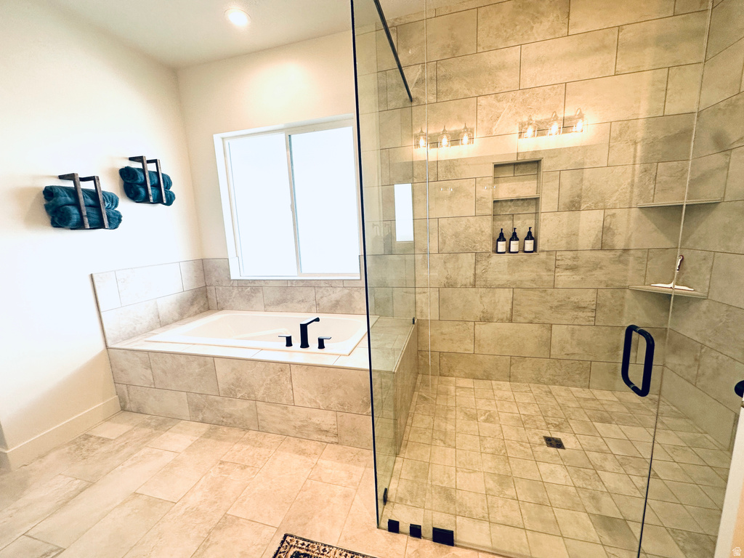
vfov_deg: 85.7
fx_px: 301
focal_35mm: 14
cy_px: 279
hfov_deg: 102.1
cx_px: 372
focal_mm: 2.22
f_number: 2.2
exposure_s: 1/120
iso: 64
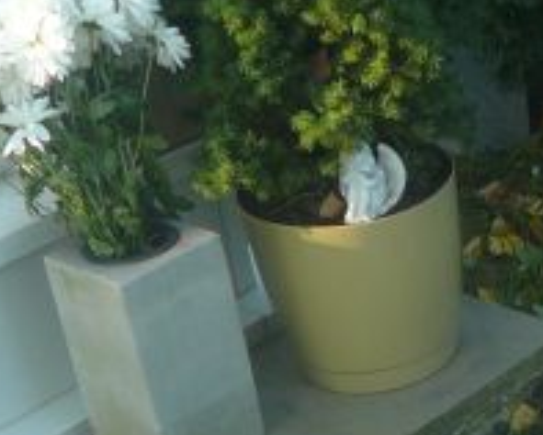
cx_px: 662
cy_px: 567
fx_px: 1786
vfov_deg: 13.4
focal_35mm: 111
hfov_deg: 16.5
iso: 80
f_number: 2.8
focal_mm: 5.2
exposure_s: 1/125
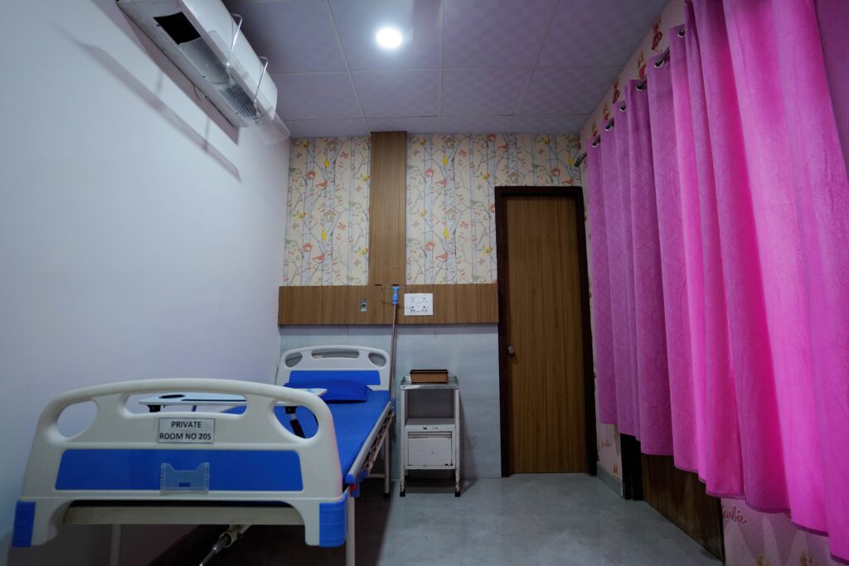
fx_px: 401
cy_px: 283
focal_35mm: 17
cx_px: 424
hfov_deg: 93.3
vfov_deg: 70.5
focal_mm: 17
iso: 800
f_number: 3.2
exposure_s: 1/80
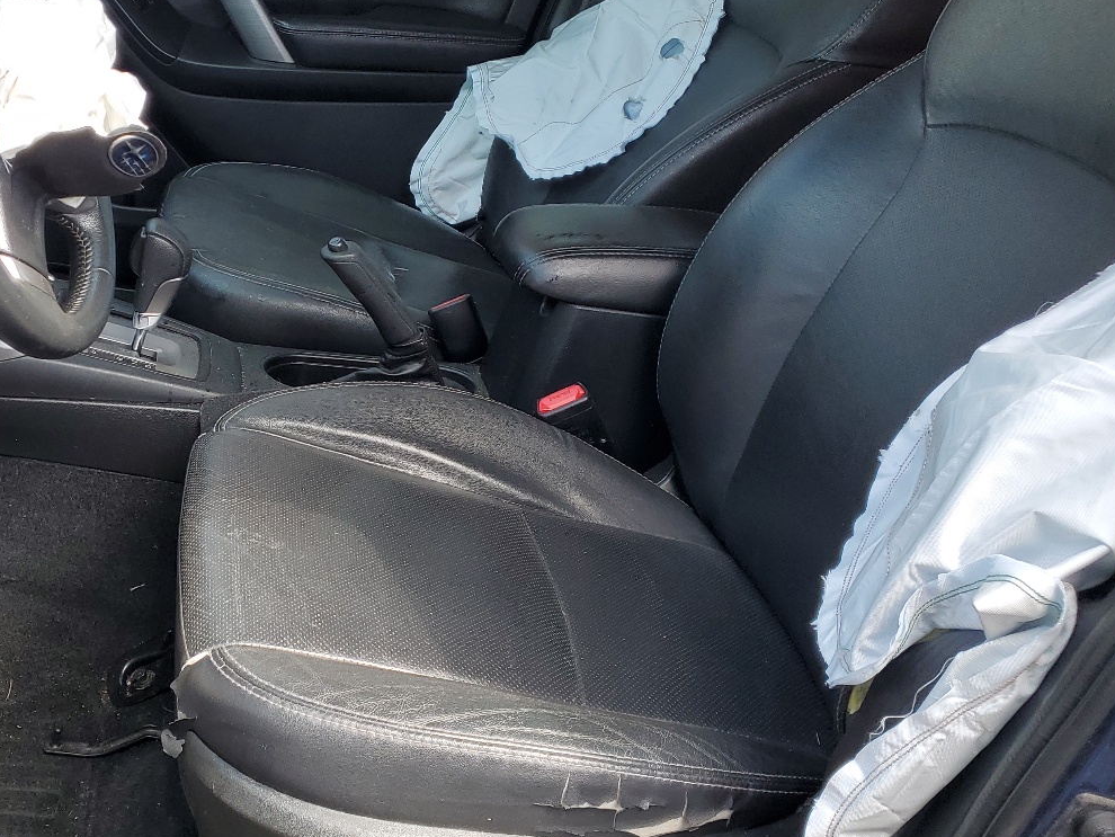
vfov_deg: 34.3
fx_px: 1353
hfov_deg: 43.0
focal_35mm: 42
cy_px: 374
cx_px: 248
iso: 50
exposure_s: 1/233
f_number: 1.5
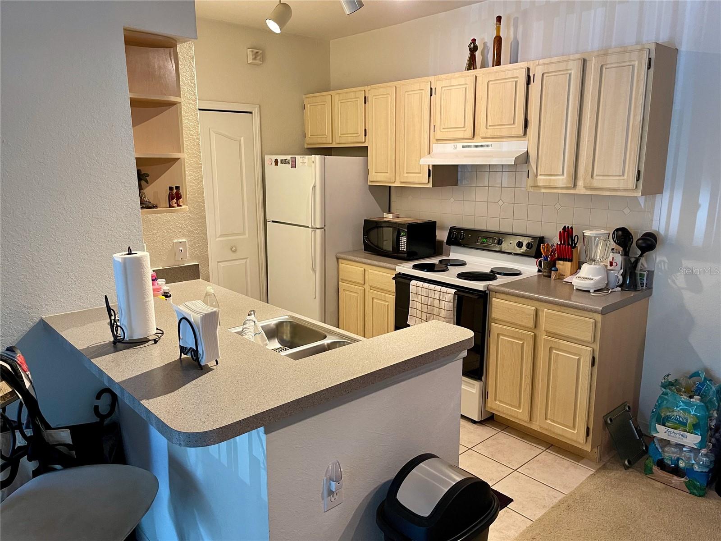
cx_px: 360
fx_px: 542
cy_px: 270
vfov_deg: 53.1
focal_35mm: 26
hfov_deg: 67.3
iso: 200
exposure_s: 1/60
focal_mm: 5.1
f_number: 1.6
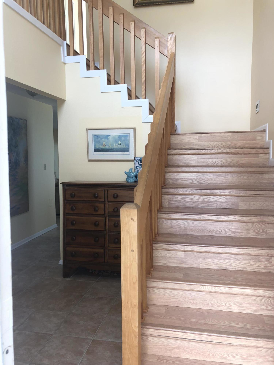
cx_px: 137
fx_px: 296
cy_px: 182
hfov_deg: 49.7
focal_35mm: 28
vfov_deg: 63.4
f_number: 1.8
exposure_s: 1/120
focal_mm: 3.99
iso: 32
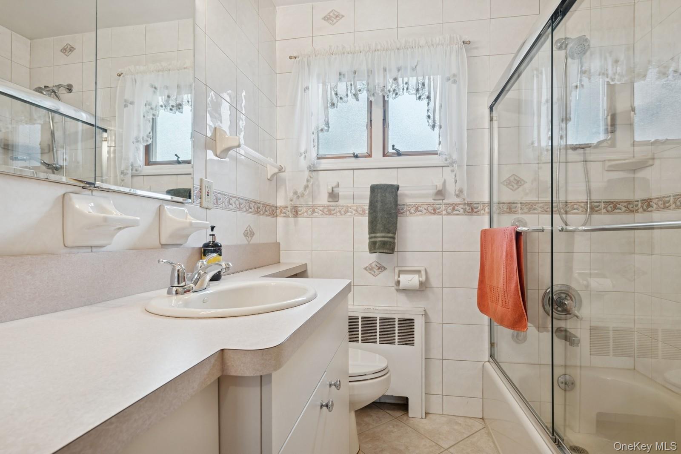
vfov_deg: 67.4
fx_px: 340
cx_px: 340
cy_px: 227
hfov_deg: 90.0
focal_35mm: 18
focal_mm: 18
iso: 100
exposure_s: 1/4
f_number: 11
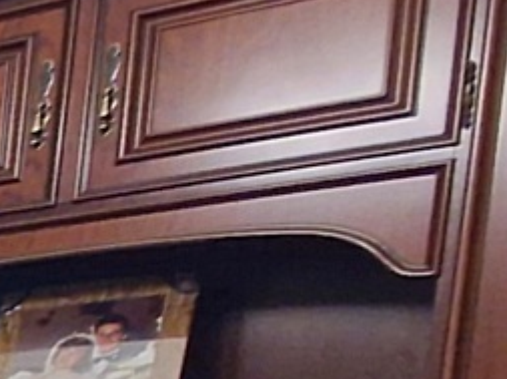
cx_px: -1315
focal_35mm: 99
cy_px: 827
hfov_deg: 9.3
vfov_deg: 12.5
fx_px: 1448
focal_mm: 2.2
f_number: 2.2
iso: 640
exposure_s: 1/33
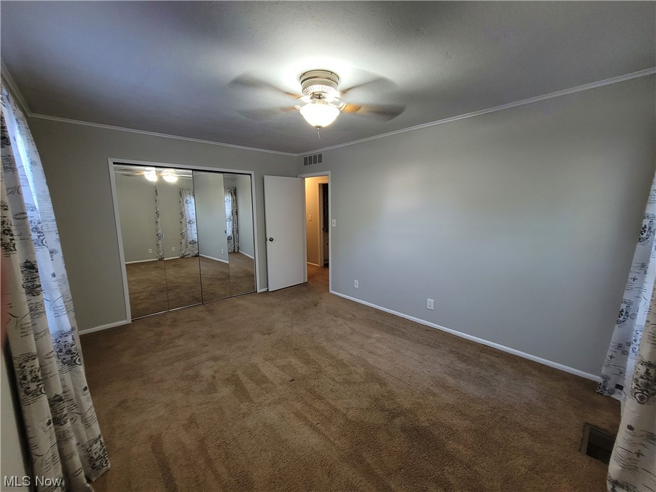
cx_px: 328
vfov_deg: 89.9
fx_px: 246
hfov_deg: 106.2
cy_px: 246
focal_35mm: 13
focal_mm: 2.2
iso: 320
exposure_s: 1/40
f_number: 2.2
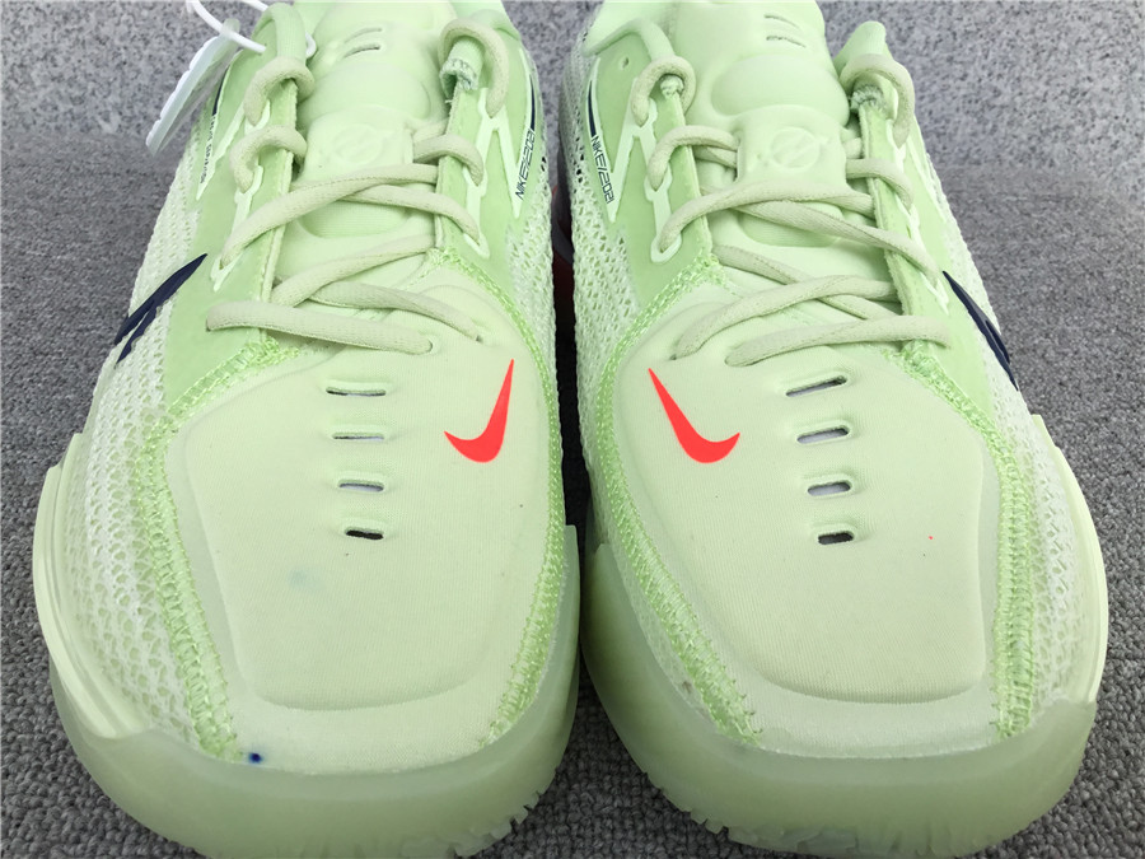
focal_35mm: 31
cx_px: 572
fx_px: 1025
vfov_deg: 45.4
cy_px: 430
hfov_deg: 58.4
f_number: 2.4
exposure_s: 1/1359
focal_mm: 3.3
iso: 25
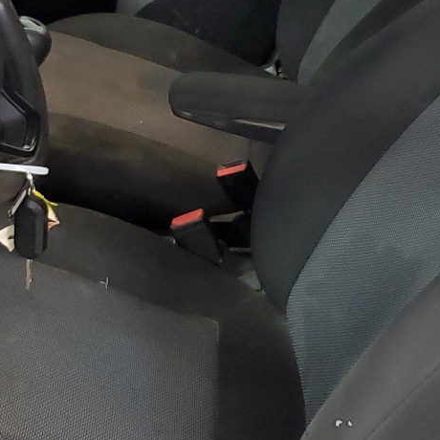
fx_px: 1150
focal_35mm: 80
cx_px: 212
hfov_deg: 21.7
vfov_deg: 21.6
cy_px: 140
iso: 330
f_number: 1.5
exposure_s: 1/24
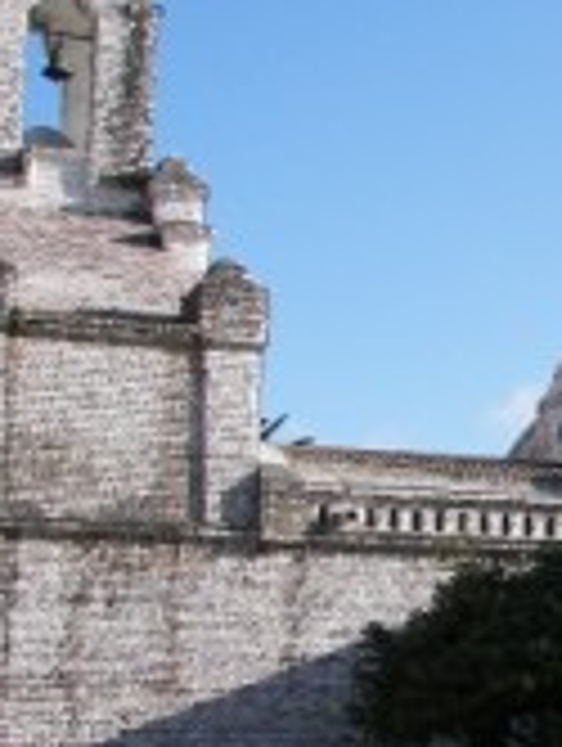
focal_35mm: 97
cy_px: 410
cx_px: 643
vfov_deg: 20.2
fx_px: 2094
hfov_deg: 14.9
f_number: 2.8
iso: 50
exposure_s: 1/800
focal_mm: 6
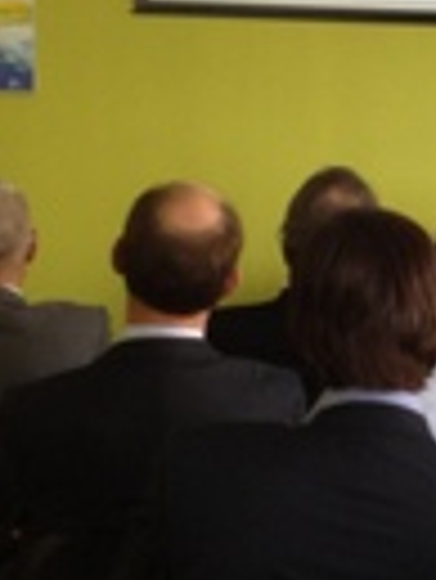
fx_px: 2280
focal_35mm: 136
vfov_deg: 14.5
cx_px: 719
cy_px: 321
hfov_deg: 10.4
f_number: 2.4
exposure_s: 1/20
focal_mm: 4.28
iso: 80
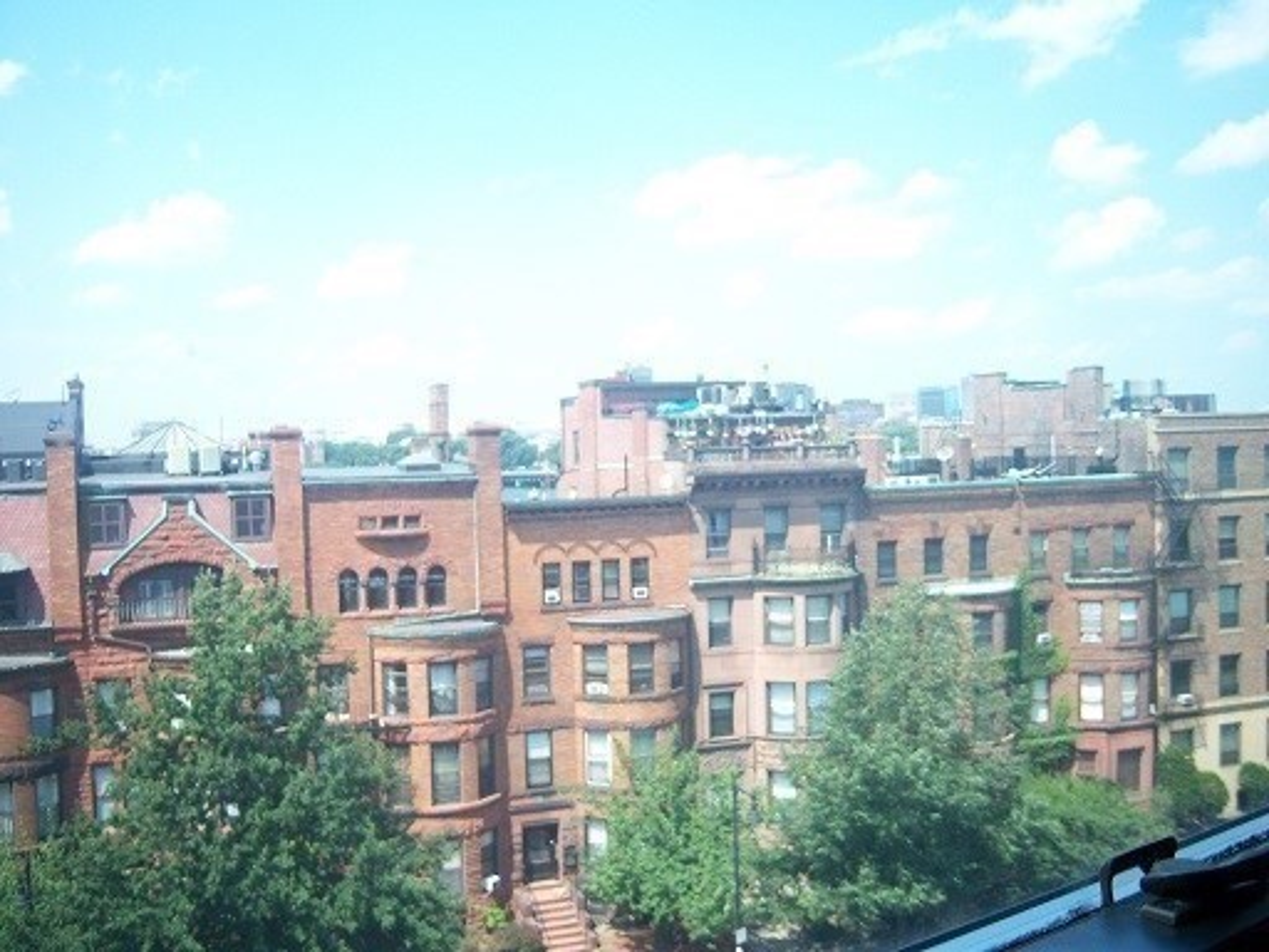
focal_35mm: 36
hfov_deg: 51.4
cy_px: 476
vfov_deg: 39.7
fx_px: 1320
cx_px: 634
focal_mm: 7.5
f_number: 2.8
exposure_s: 1/320
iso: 80
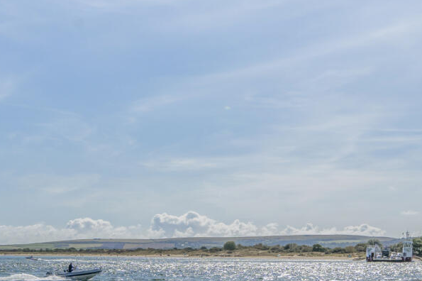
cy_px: 240
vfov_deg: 21.5
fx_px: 726
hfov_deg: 32.4
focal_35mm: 62
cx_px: 222
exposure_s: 1/4000
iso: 400
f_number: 8
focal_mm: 24
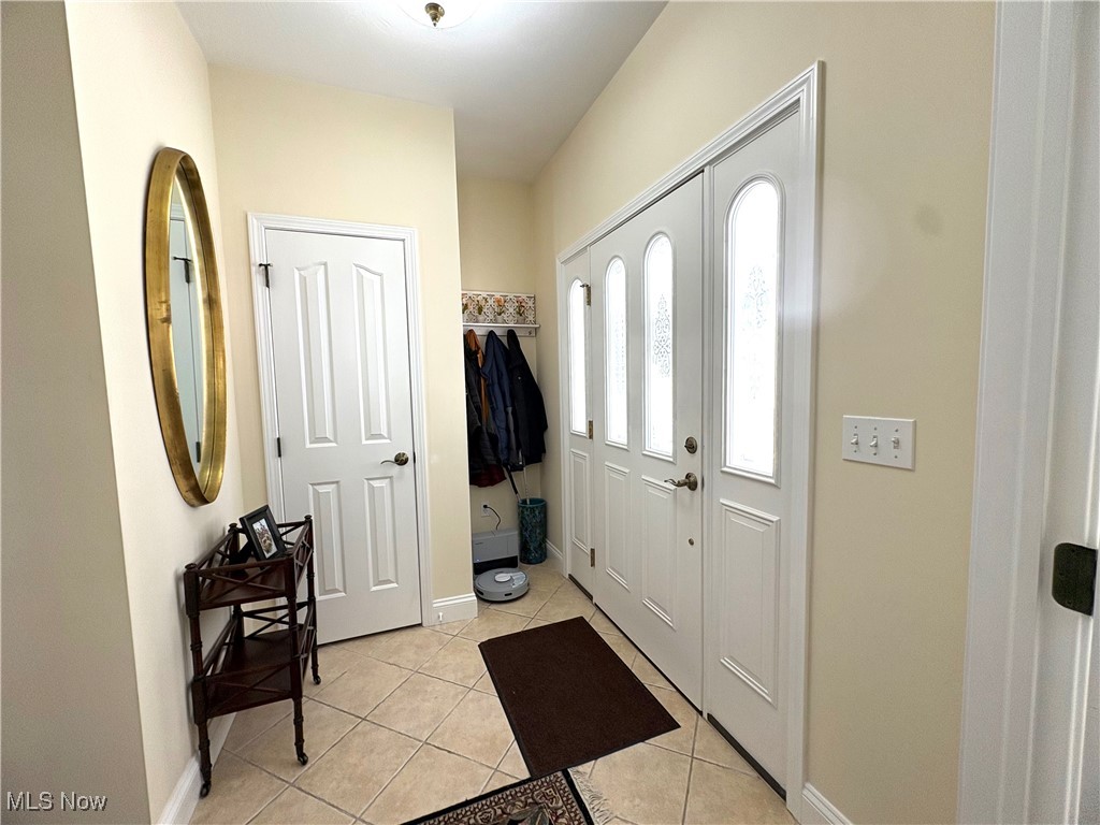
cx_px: 550
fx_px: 445
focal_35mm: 14
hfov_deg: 102.1
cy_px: 412
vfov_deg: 85.7
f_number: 2.2
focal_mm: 2.22
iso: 100
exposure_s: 1/132
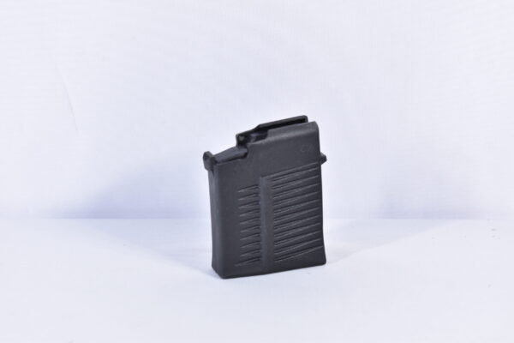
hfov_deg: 24.6
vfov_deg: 16.6
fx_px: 1178
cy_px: 172
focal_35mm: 82
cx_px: 257
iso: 640
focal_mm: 55
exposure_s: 1/30
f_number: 5.6
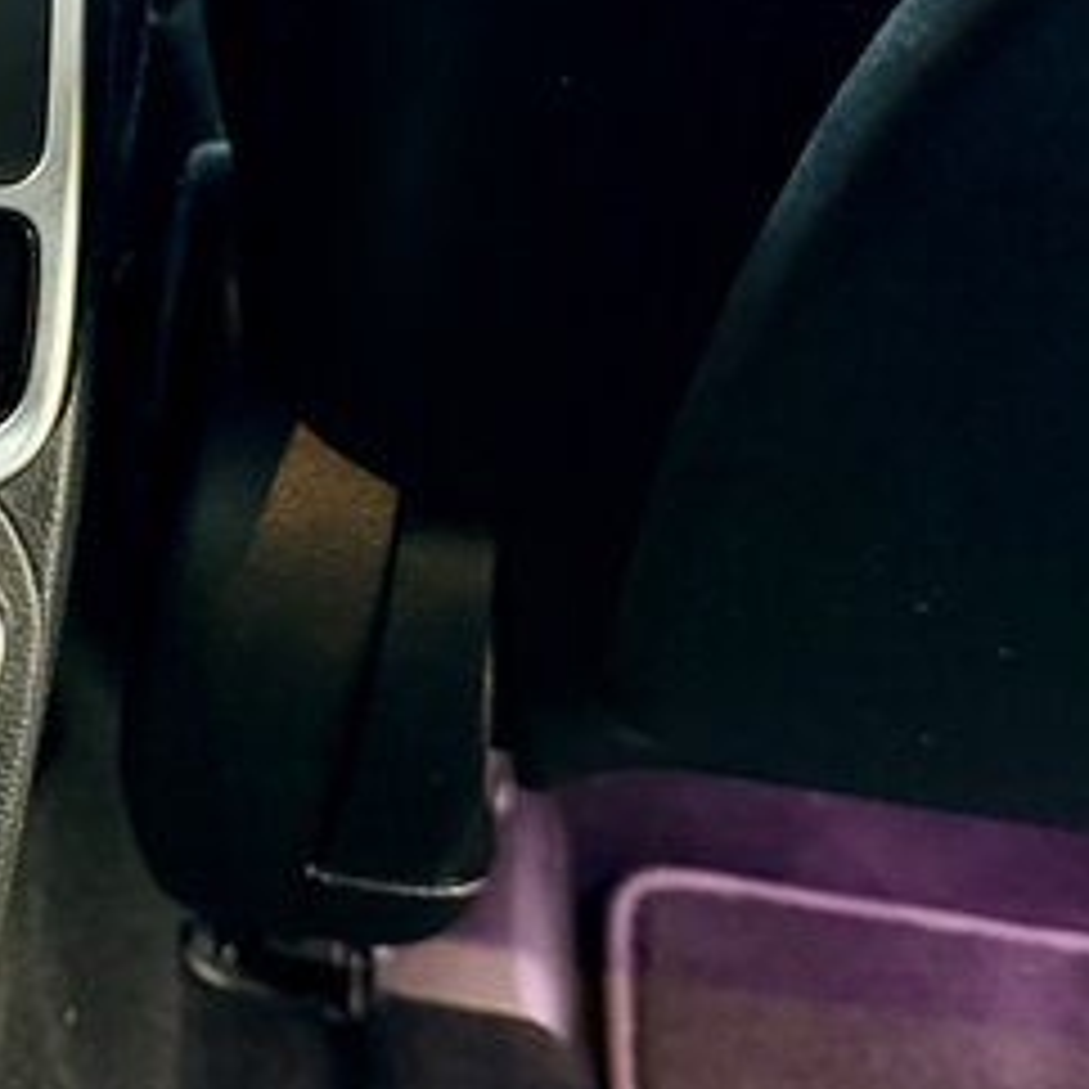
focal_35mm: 70
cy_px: 454
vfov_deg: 24.6
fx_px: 2491
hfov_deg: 21.5
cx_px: -441
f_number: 1.78
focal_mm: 6.76
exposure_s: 1/32
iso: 800
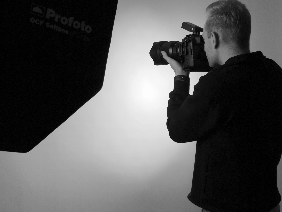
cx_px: 141
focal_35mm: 77
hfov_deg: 25.3
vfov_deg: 19.1
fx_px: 627
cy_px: 106
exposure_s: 1/40
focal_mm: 9
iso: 400
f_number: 2.8
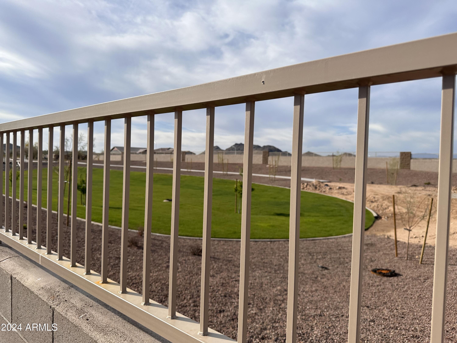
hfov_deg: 71.6
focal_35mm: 24
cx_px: 228
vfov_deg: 56.8
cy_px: 172
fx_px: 317
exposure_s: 1/5525
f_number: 1.78
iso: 80
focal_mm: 6.86
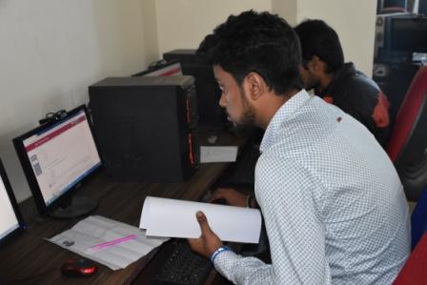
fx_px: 534
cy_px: 142
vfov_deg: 29.9
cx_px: 214
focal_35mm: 45
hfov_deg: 43.6
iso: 1600
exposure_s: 1/60
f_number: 4
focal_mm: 30
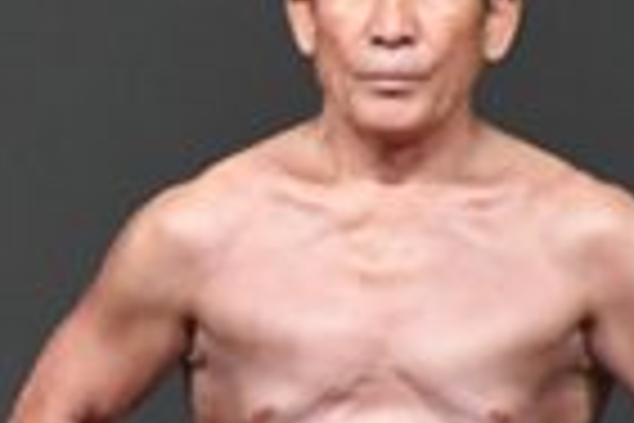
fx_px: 33406
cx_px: -740
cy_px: 724
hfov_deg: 1.1
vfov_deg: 0.7
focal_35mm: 1897
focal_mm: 230
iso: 4000
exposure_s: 1/400
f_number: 5.6
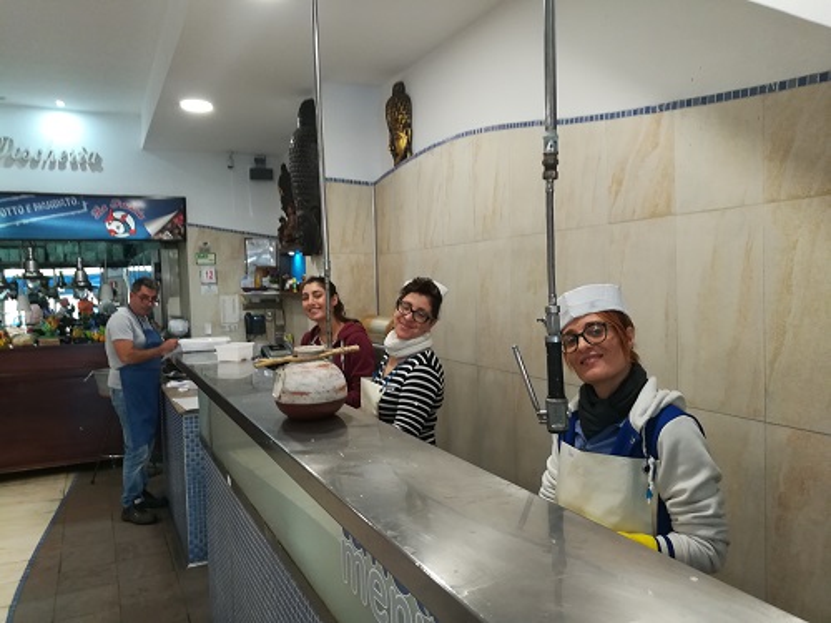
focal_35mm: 26
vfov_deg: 53.1
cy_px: 312
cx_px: 416
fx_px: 624
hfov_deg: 67.3
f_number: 2.2
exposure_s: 1/33.3
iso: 125
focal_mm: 3.83
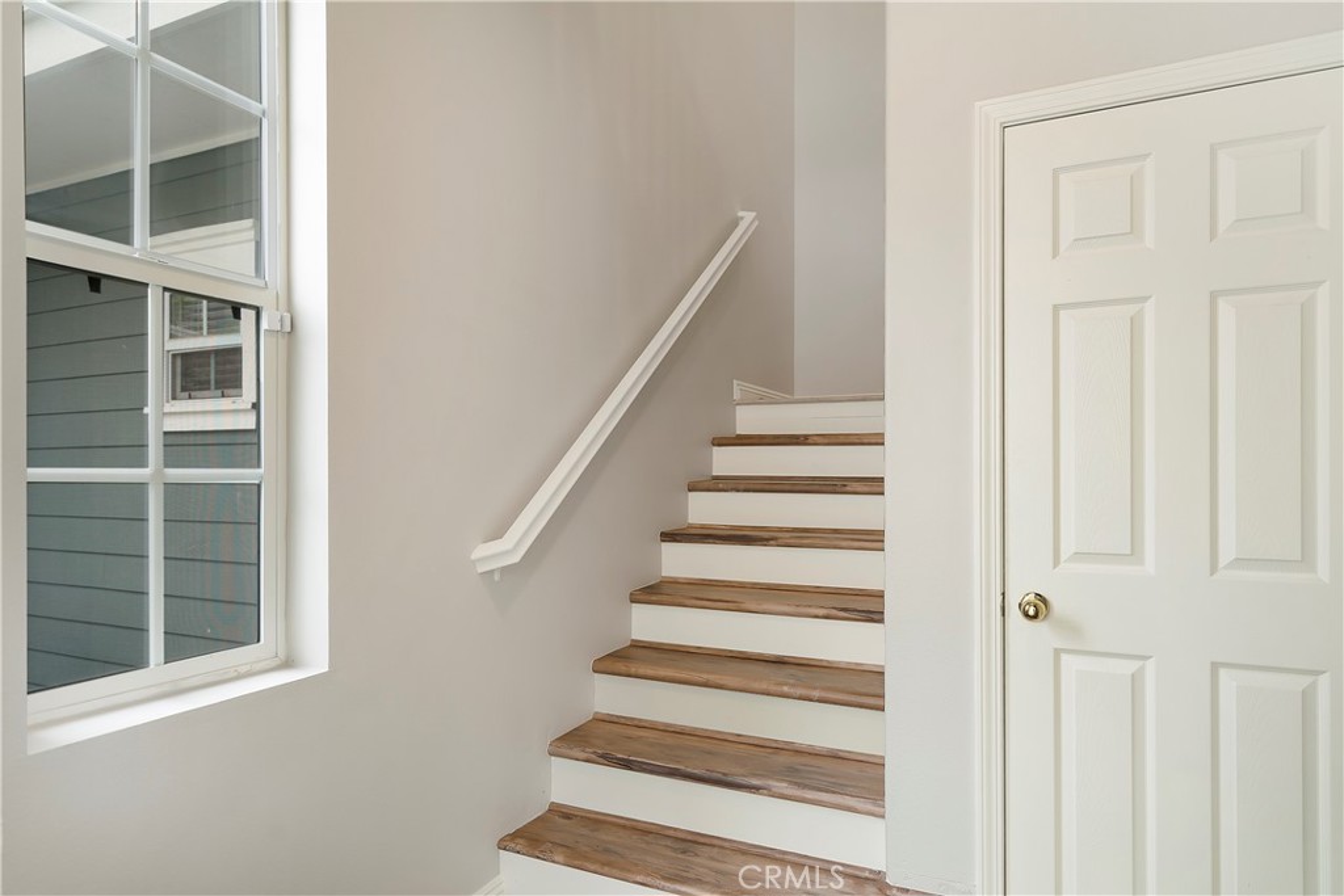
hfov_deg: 84.0
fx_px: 747
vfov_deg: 61.9
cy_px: 448
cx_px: 672
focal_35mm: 20
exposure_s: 1/200
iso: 200
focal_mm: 20
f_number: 5.6
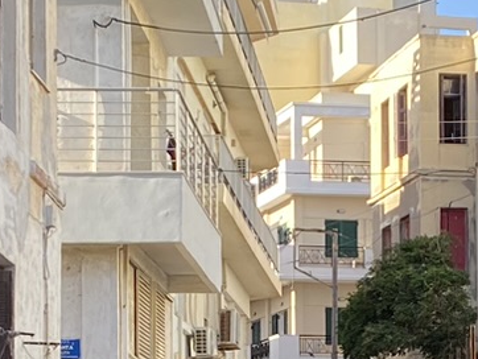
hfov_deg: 13.4
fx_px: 2031
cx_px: 279
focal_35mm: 147
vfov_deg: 9.9
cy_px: 482
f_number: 1.8
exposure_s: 1/456
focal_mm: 4.25
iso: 32
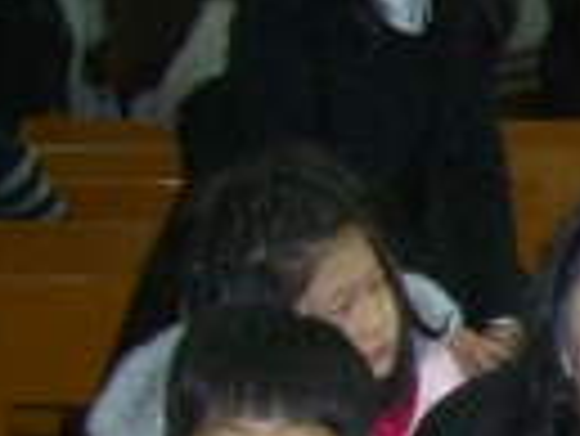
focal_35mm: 189
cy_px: 490
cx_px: 1416
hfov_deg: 9.3
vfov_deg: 7.8
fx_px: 3170
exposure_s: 1/60
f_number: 2.8
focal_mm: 7.9
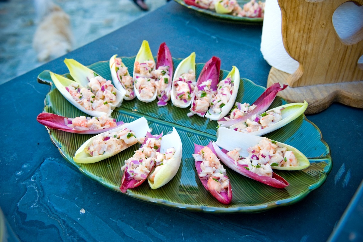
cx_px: 182
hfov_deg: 54.5
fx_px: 353
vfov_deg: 37.8
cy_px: 121
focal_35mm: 35
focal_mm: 35
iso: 1250
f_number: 6.3
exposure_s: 1/320
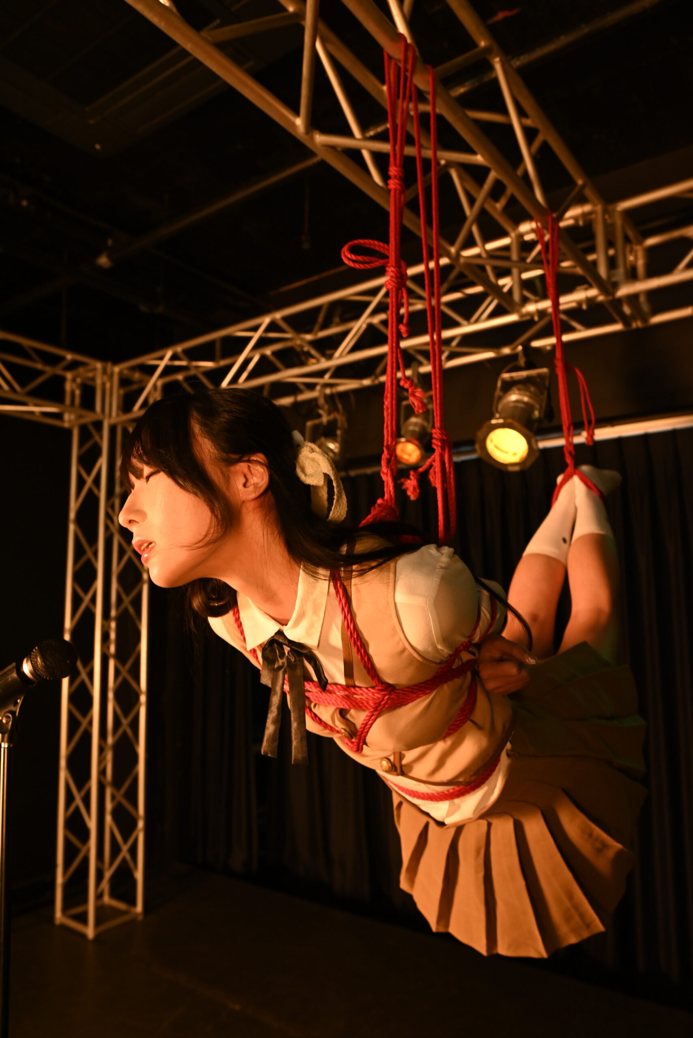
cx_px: 346
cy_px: 519
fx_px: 692
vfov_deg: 73.7
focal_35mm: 24
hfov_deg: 53.2
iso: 1000
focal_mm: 24
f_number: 4.5
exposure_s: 1/200
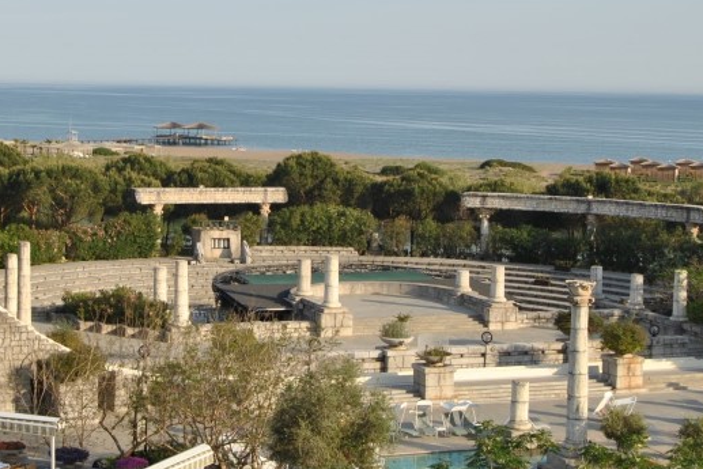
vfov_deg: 17.1
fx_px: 1563
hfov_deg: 25.3
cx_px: 298
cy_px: 186
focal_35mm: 80
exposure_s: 1/200
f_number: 7.1
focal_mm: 24
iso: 100
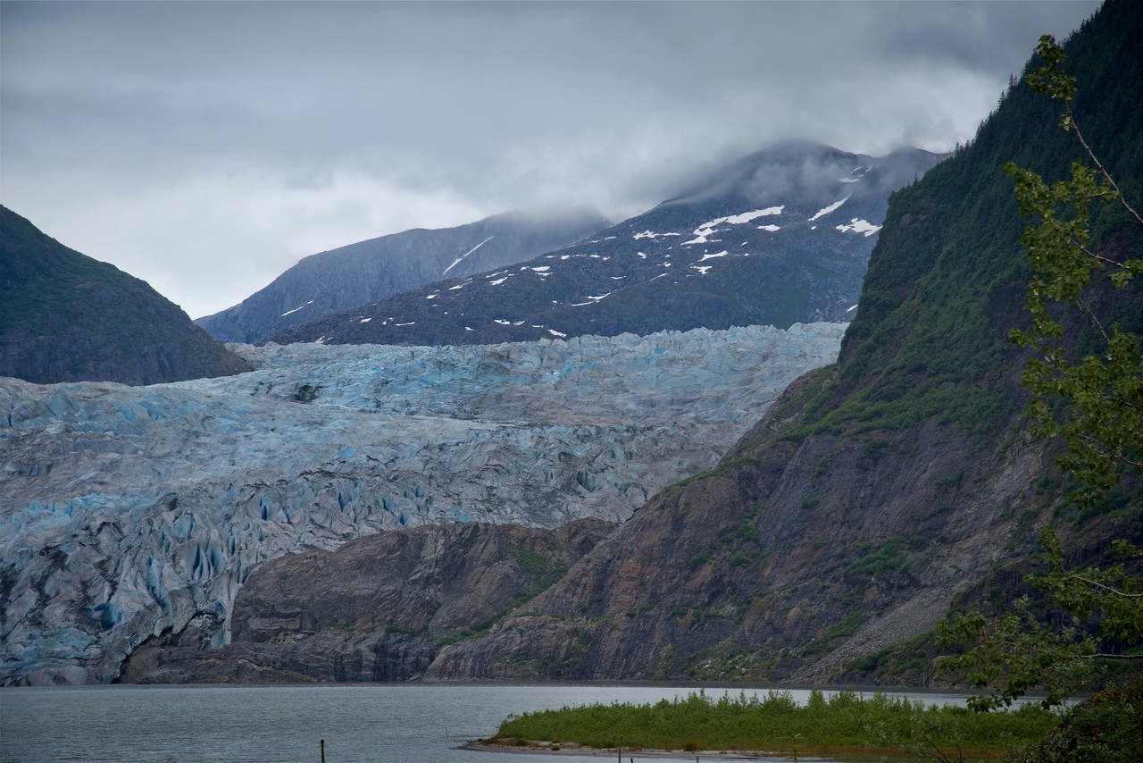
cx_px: 572
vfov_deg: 11.4
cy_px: 382
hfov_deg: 17.1
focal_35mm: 120
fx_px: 3811
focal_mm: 120
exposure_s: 1/250
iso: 100
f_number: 8
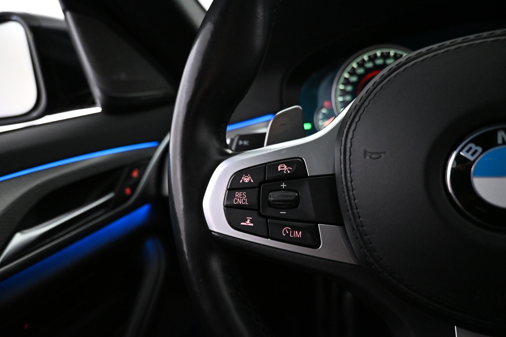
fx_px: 337
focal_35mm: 24
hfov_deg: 73.7
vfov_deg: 53.1
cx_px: 253
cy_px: 168
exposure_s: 1/80
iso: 4000
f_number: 3.5
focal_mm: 16
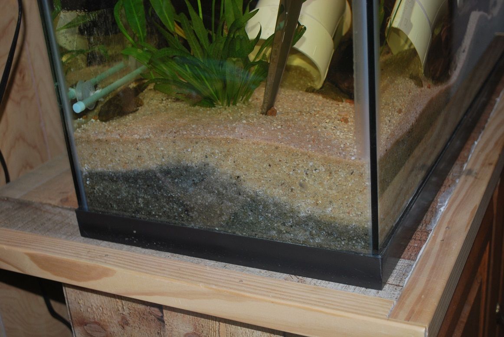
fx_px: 715
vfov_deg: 26.6
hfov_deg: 38.8
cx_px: 252
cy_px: 168
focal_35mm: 51
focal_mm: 34
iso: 200
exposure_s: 1/60
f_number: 5
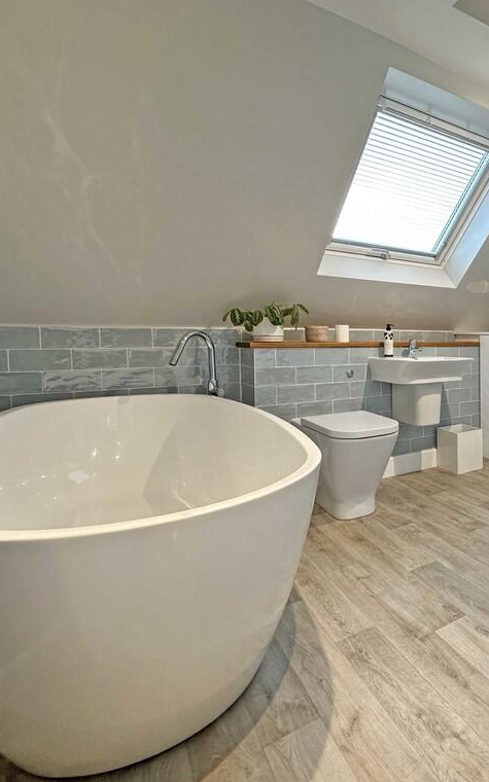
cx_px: 441
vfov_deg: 85.1
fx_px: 426
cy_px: 390
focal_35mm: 20
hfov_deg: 52.4
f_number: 2.2
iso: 160
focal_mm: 2.22
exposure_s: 1/100
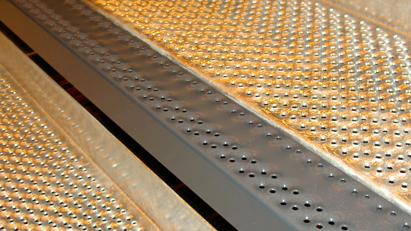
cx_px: 207
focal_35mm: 56
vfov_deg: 21.4
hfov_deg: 37.2
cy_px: 109
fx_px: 610
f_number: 2.8
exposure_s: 1/60
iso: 100
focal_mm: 8
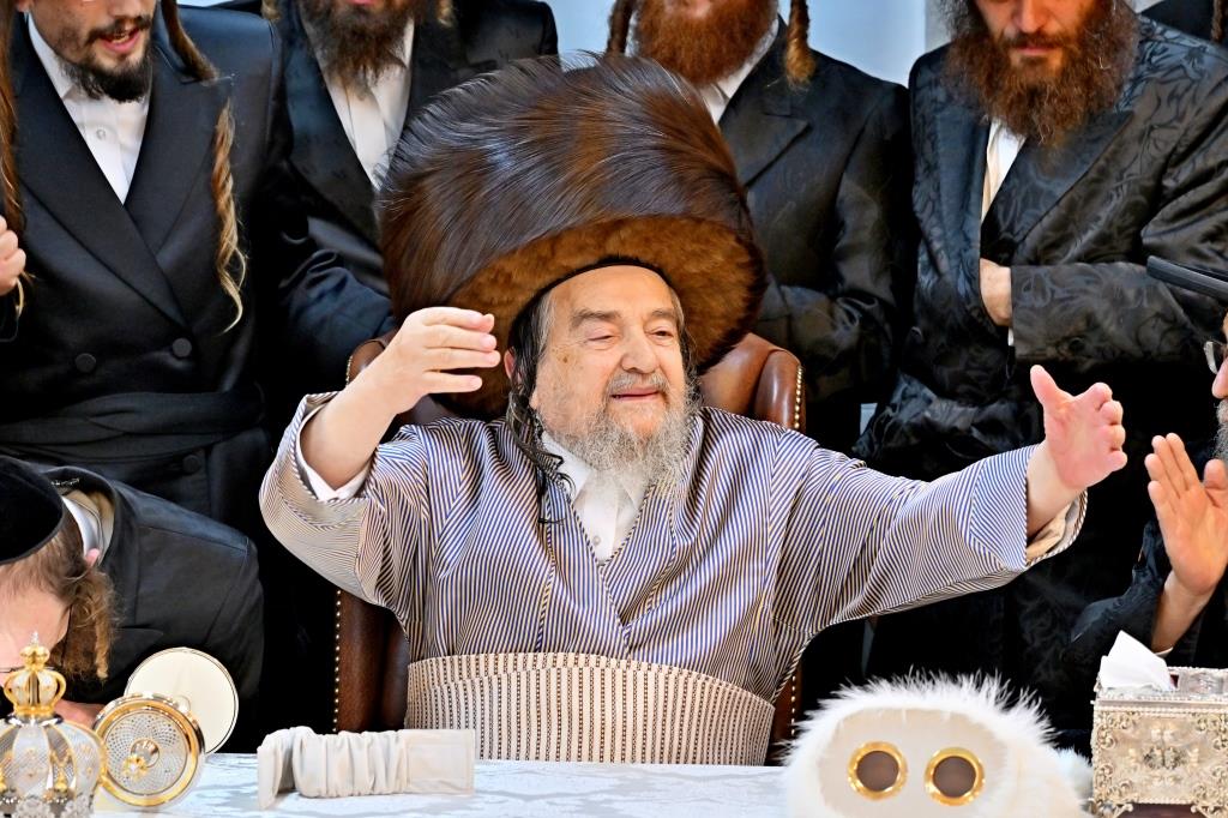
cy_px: 409
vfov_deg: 7.6
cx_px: 614
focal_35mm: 180
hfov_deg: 11.4
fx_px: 6138
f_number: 4
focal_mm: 120
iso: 640
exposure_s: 1/250
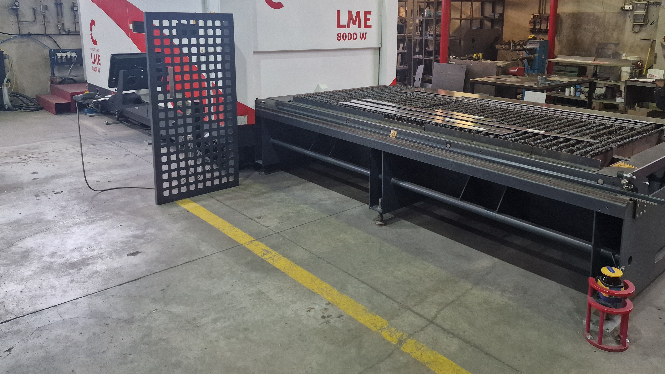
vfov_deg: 39.4
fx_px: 511
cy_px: 110
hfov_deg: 65.7
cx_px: 383
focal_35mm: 29
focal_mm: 6.4
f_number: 1.8
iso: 400
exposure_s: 1/100
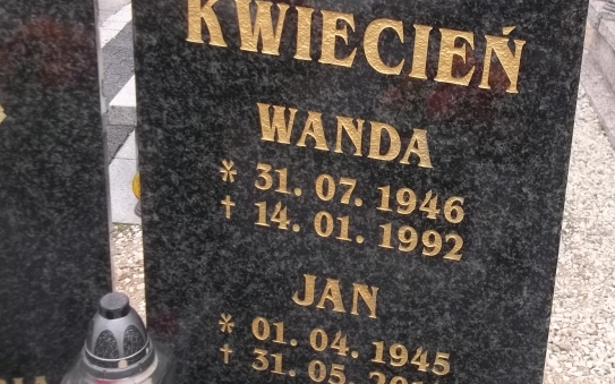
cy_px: 167
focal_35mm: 50
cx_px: 427
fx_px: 838
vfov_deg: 25.8
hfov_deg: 39.7
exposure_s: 1/50
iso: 80
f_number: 2.9
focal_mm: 5.7
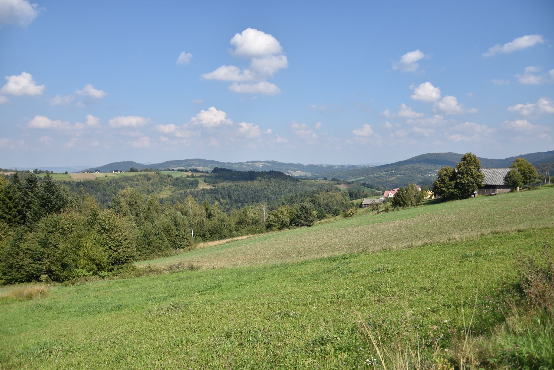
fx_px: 415
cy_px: 185
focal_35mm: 27
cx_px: 277
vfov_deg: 47.9
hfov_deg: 67.4
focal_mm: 18
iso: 100
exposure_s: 1/1250
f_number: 3.5
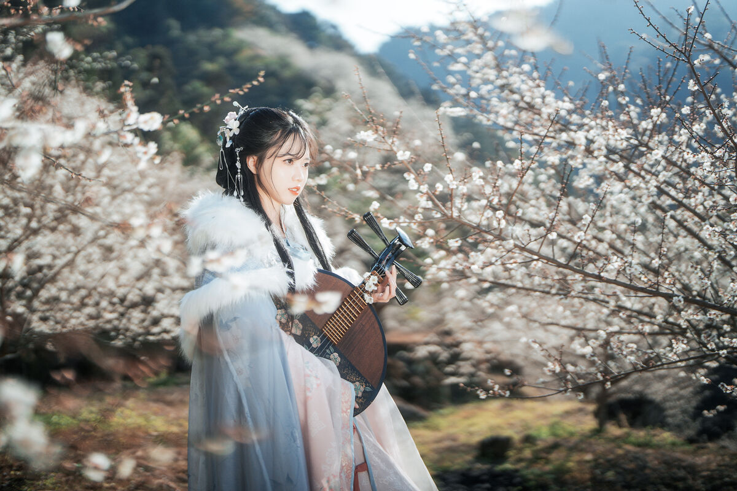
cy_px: 246
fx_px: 1024
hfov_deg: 39.6
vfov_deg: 27.0
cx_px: 368
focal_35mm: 50
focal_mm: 50
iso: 100
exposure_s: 1/8000
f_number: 1.2
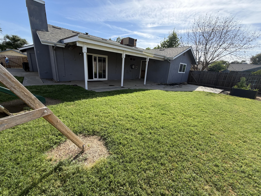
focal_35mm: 14
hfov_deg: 102.1
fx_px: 106
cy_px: 98
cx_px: 130
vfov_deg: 85.7
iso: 32
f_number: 2.2
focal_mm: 2.22
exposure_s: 1/770
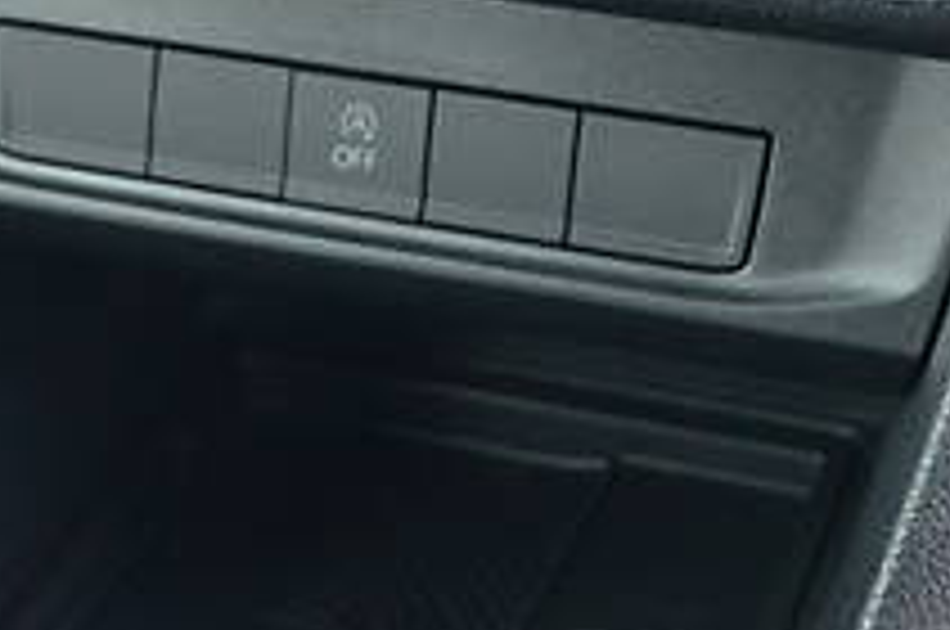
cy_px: 742
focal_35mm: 148
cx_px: 36
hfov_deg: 13.7
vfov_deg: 9.1
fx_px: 3900
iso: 1600
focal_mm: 26
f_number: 4
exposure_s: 1/25
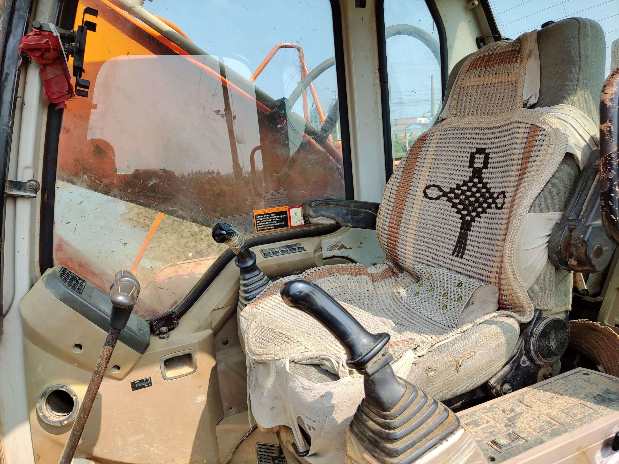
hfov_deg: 71.6
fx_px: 429
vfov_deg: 56.8
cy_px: 232
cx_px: 310
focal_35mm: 24
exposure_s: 1/1429
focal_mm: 5.59
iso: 50
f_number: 1.88
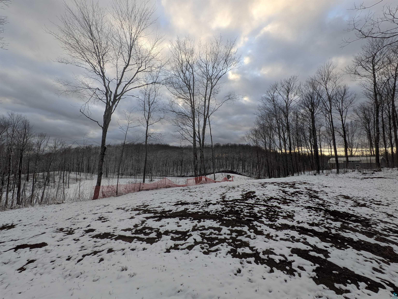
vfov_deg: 89.9
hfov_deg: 106.2
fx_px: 149
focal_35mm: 13
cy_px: 150
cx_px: 199
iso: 32
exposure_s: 1/238
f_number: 2.2
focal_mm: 1.54
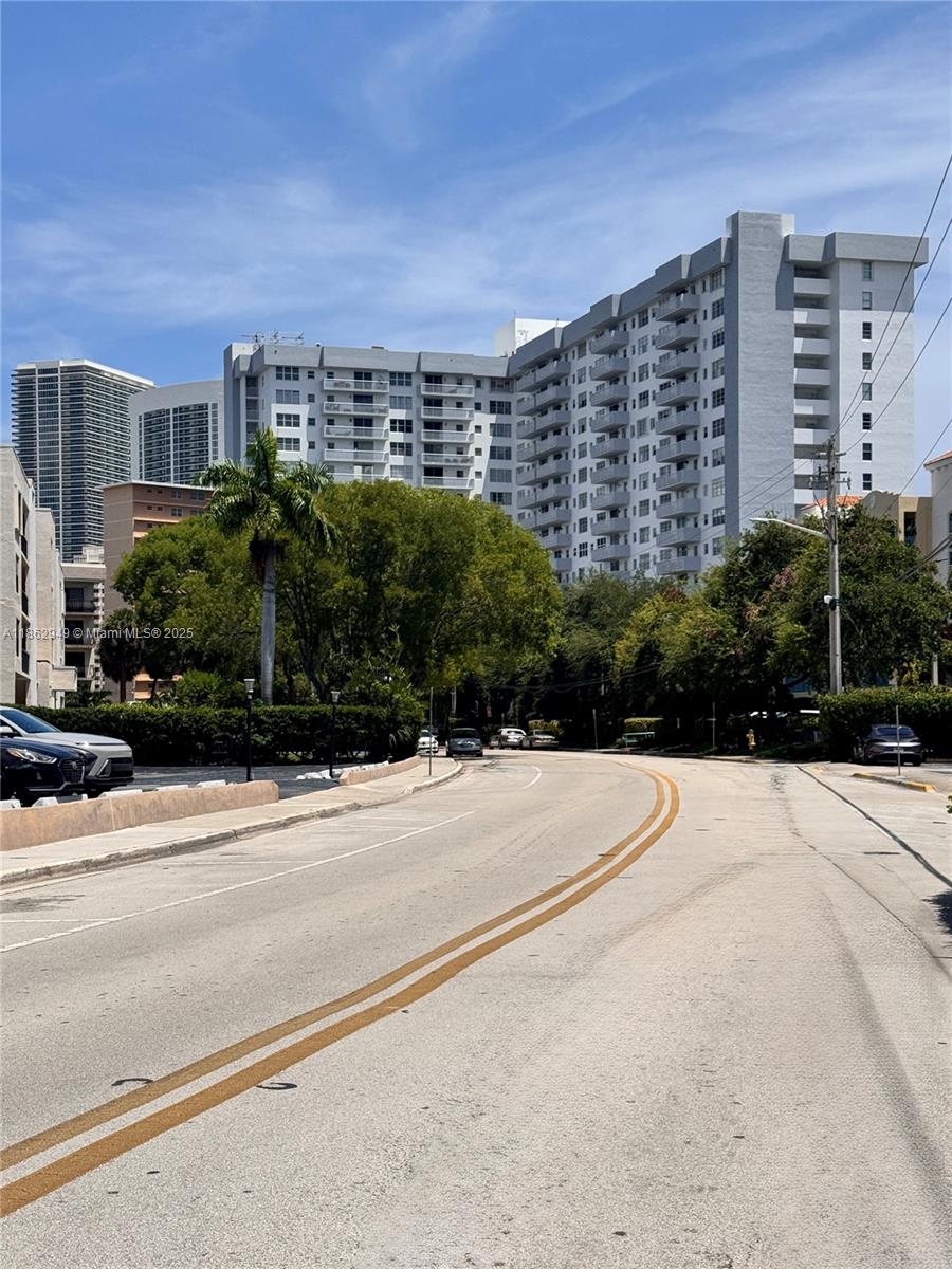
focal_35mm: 48
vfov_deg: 39.7
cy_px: 634
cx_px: 476
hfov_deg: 30.3
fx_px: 1760
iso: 64
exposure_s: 1/9009
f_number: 1.78
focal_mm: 6.76
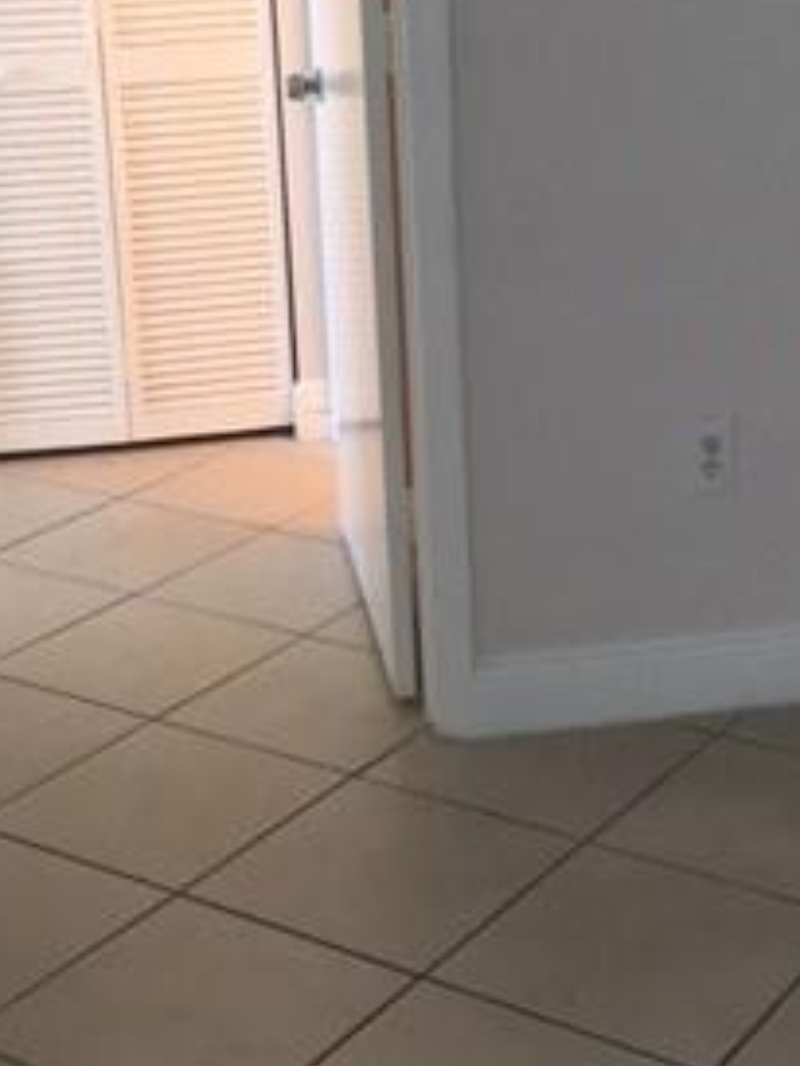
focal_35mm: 68
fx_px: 2094
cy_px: 379
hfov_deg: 21.6
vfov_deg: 28.4
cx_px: 414
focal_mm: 4.15
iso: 50
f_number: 2.2
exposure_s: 1/30
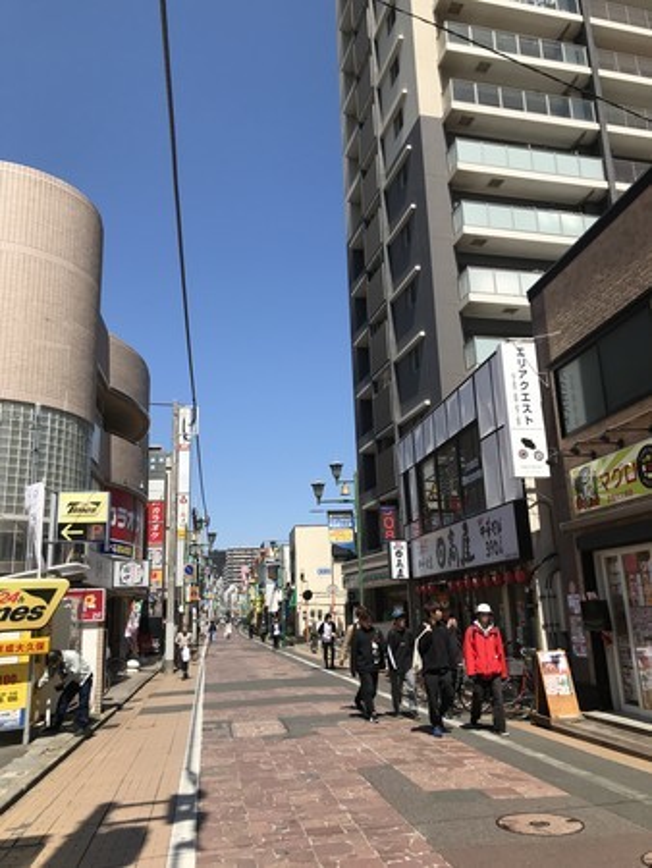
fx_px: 703
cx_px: 326
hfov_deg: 49.8
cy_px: 434
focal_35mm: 28
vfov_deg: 63.4
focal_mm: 3.99
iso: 20
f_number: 1.8
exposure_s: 1/2519
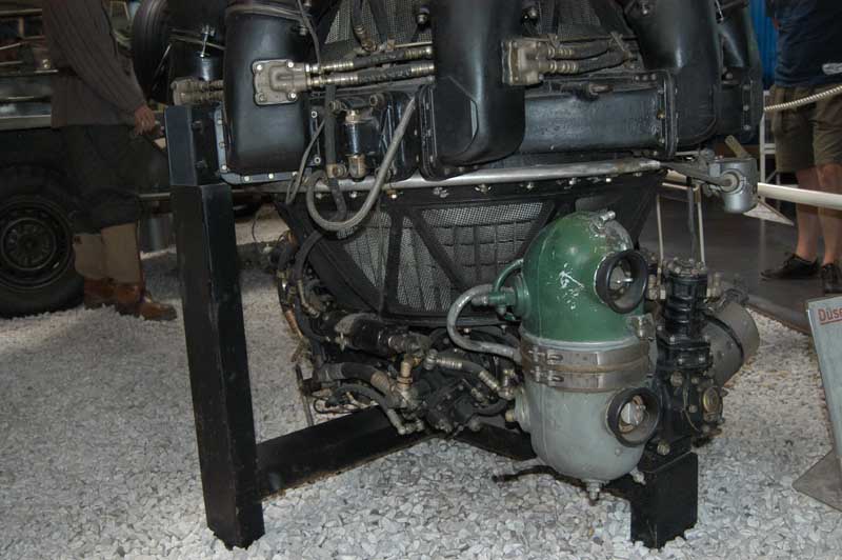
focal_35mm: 36
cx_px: 421
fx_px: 841
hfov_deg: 53.2
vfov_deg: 36.8
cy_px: 280
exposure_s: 1/60
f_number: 5
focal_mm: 24
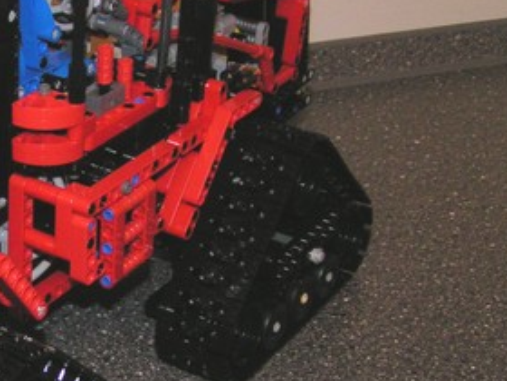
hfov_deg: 21.6
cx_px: -20
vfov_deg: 16.9
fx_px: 1274
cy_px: 252
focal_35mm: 87
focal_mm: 5.8
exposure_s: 1/40
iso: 200
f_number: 2.8
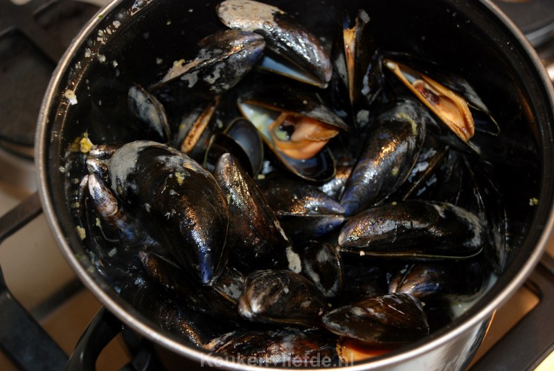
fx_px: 1110
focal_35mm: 72
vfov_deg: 19.0
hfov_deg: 28.0
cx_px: 277
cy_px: 186
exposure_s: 1/60
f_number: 4.8
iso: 200
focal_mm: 48
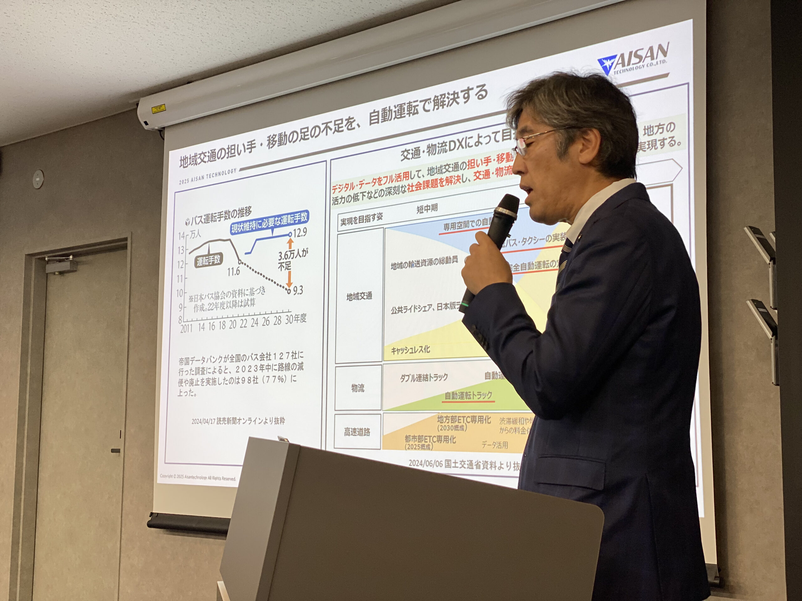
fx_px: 1205
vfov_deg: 28.0
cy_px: 300
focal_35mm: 52
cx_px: 401
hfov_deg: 36.8
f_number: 2
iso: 80
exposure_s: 1/120
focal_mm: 6
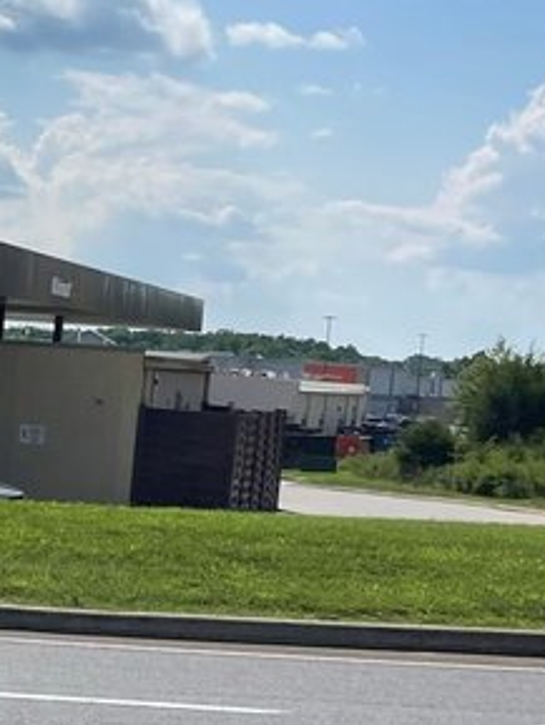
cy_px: 495
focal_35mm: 102
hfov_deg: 13.5
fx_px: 2140
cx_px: -318
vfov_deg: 19.2
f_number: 1.6
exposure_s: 1/7299
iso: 32
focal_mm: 4.2
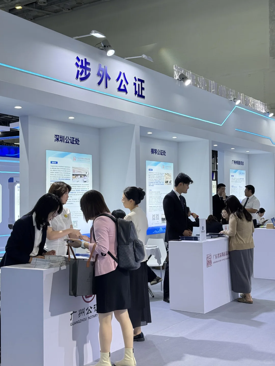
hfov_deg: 30.3
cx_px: 138
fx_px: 508
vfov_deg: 39.7
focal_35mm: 48
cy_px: 183
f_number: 1.78
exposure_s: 1/146
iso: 50
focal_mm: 6.76
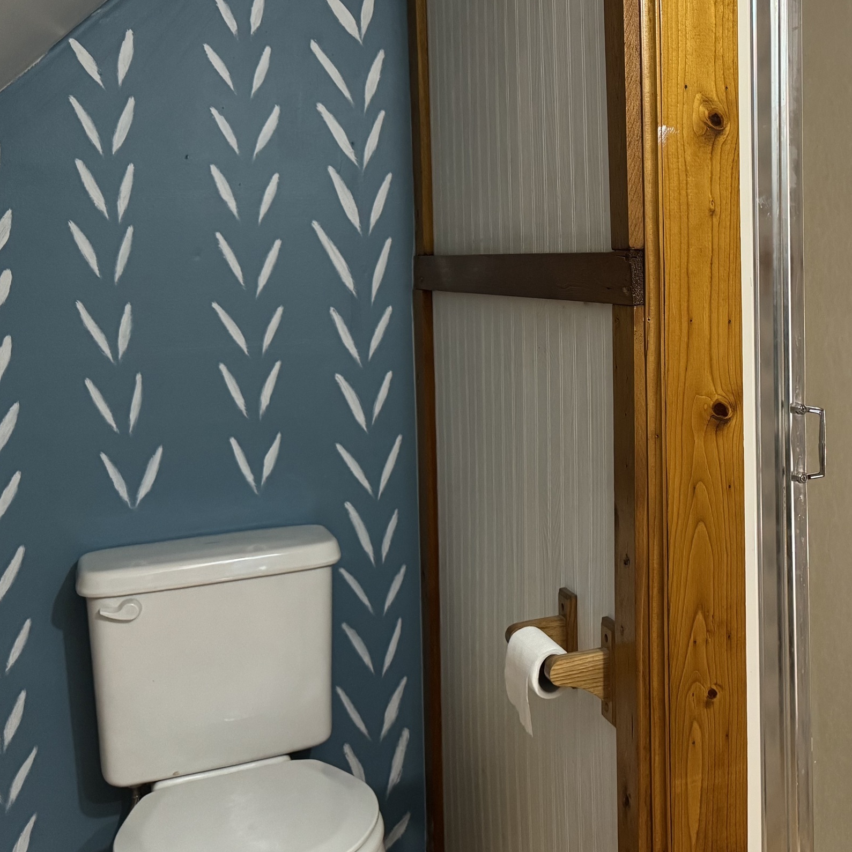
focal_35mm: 41
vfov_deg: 40.6
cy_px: 314
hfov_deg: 39.0
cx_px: 706
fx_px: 1142
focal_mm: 6.76
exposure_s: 1/60
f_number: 1.78
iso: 500
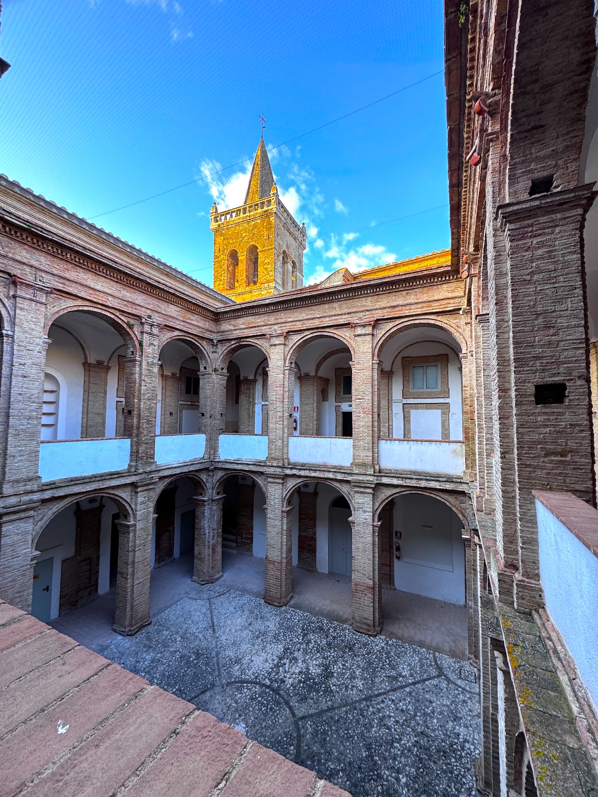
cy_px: 398
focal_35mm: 14
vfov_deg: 102.1
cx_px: 299
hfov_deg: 85.7
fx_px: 322
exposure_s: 1/99
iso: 50
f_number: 2.2
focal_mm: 2.22
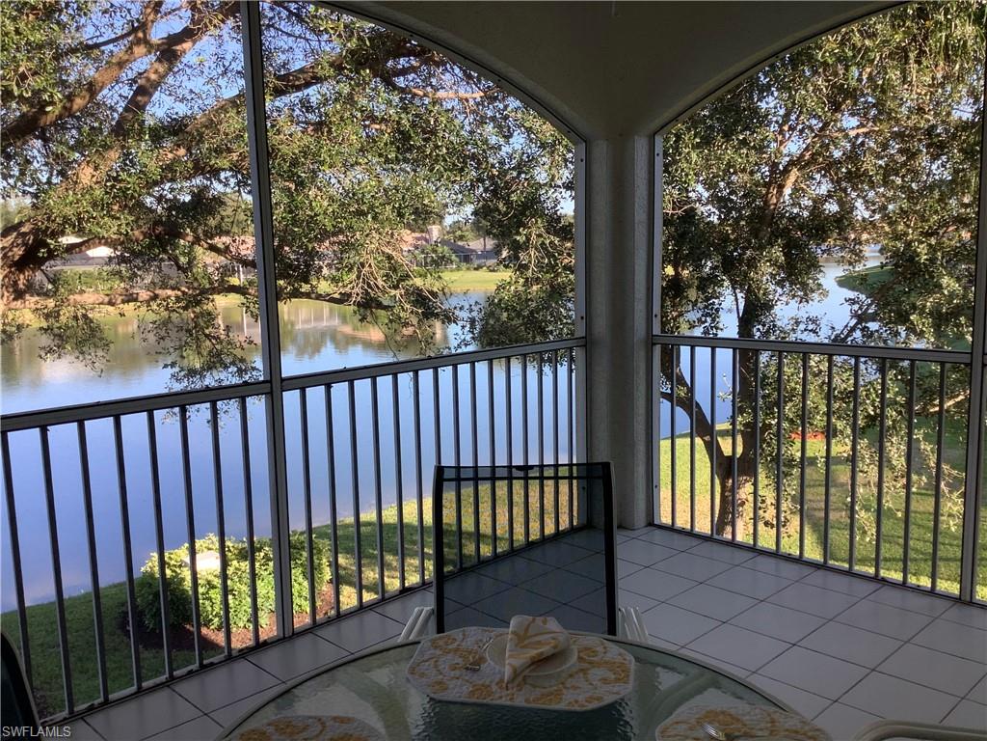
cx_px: 494
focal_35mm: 31
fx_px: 884
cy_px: 370
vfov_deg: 45.4
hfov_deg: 58.4
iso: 25
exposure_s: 1/120
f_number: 2.4
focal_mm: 3.3
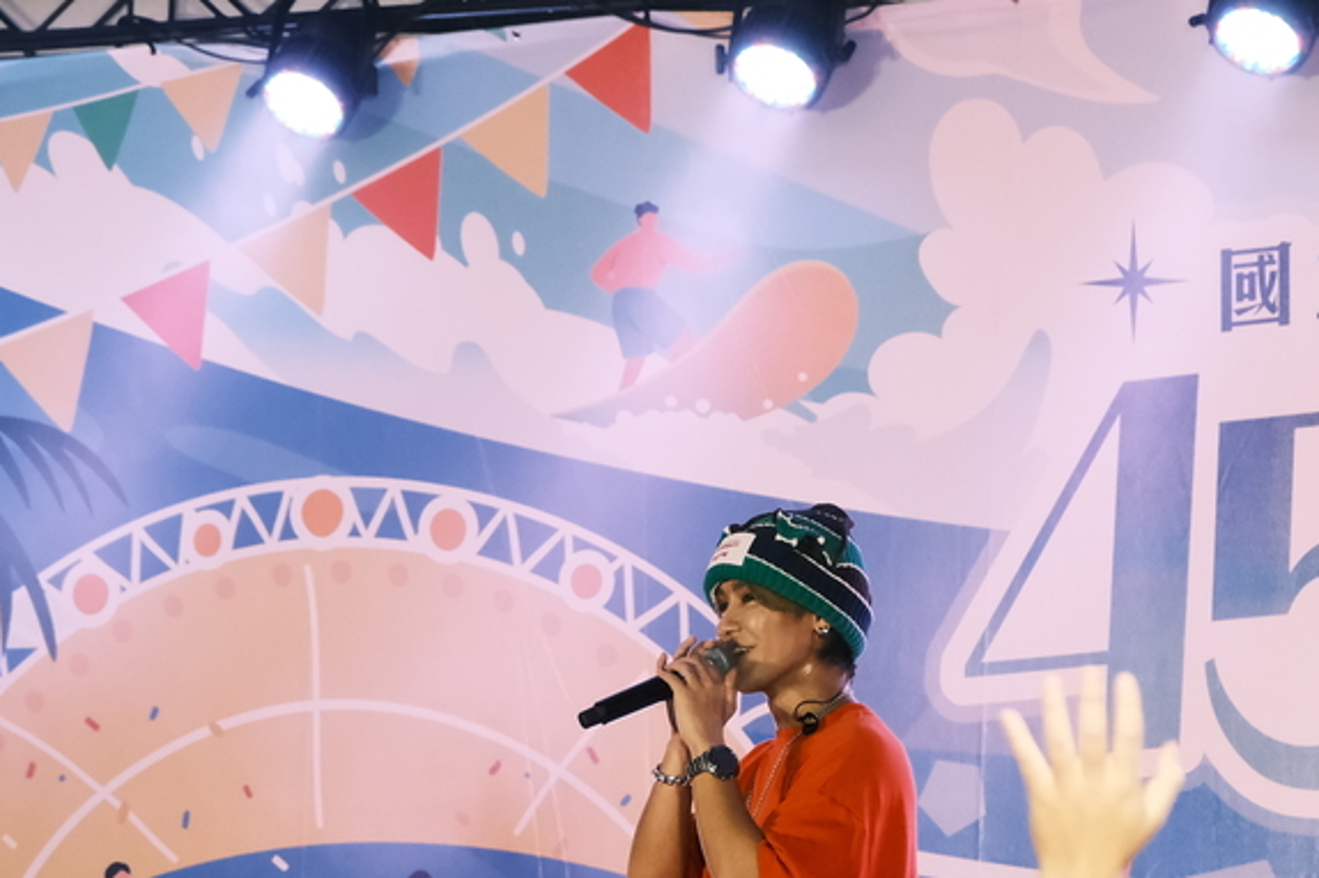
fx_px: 9191
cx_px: 673
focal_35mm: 251
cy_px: 912
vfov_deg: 5.5
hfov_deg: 8.2
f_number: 4
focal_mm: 80
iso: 2500
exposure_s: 1/160
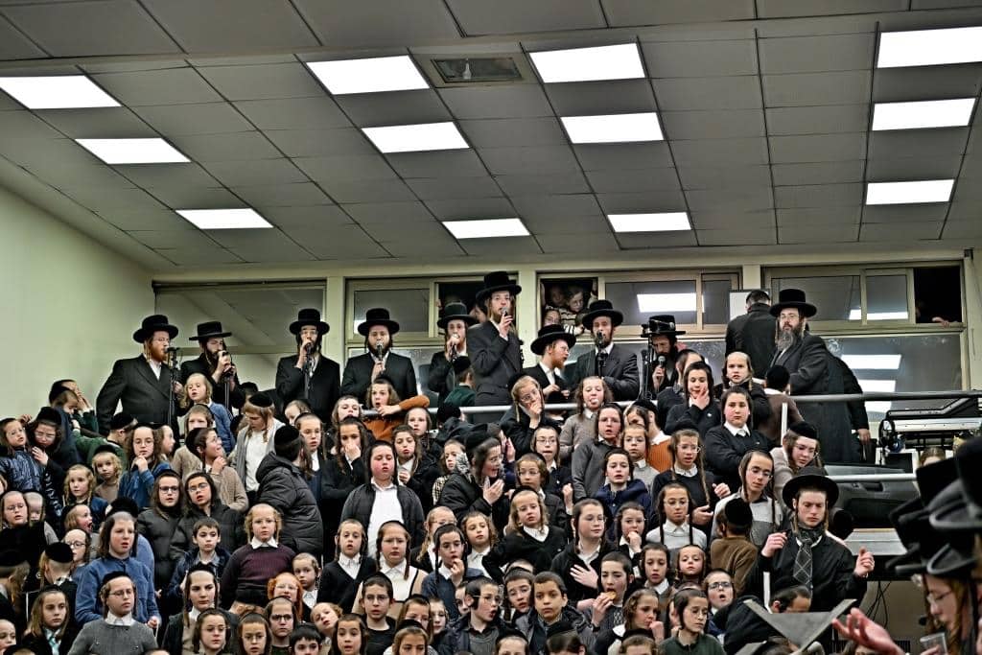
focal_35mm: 62
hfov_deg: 32.4
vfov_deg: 21.9
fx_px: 1691
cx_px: 491
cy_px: 328
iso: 500
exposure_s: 1/200
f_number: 4
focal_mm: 62
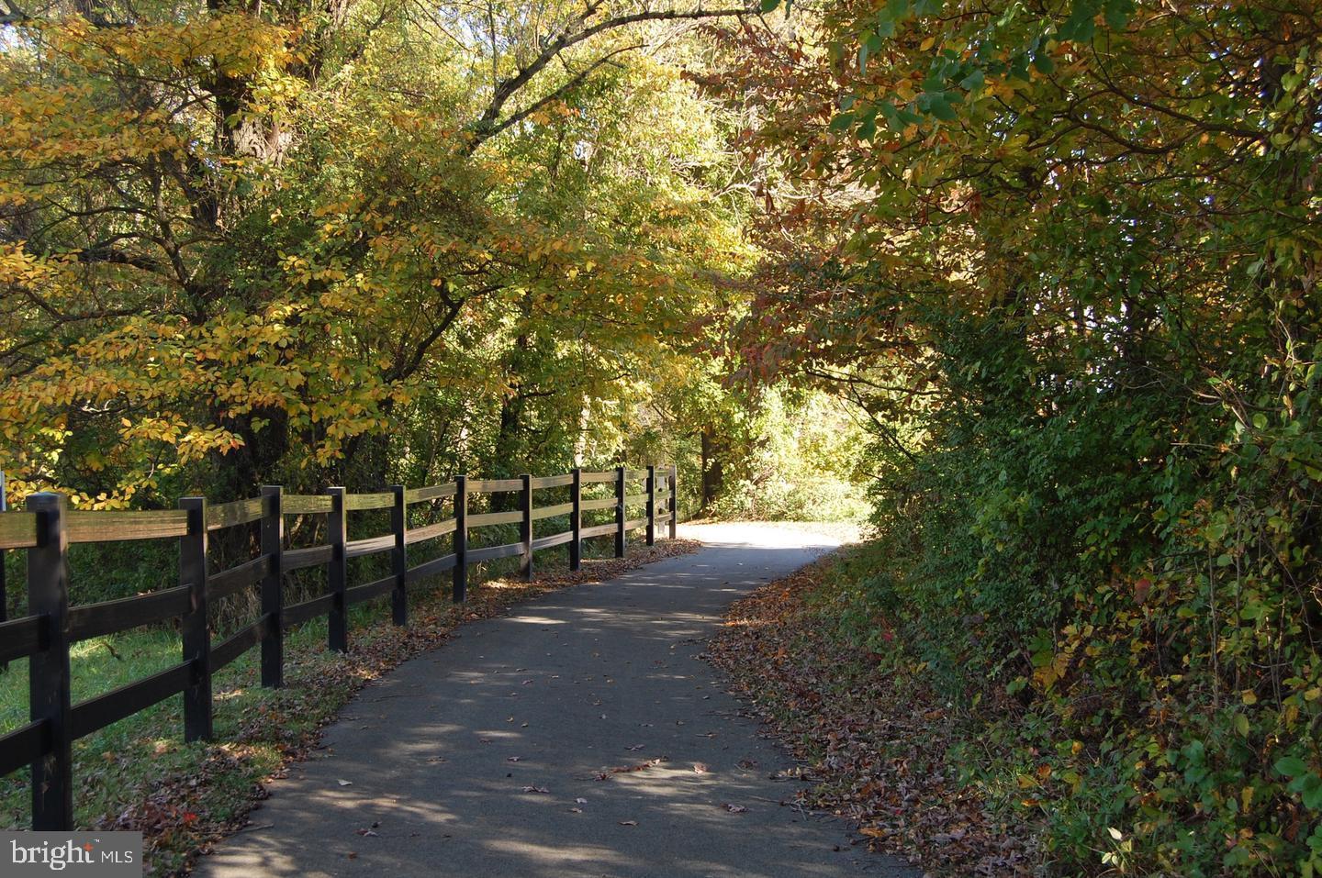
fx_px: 1541
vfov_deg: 31.8
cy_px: 439
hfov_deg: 46.4
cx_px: 661
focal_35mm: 42
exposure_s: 1/125
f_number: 5.6
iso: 280
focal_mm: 28
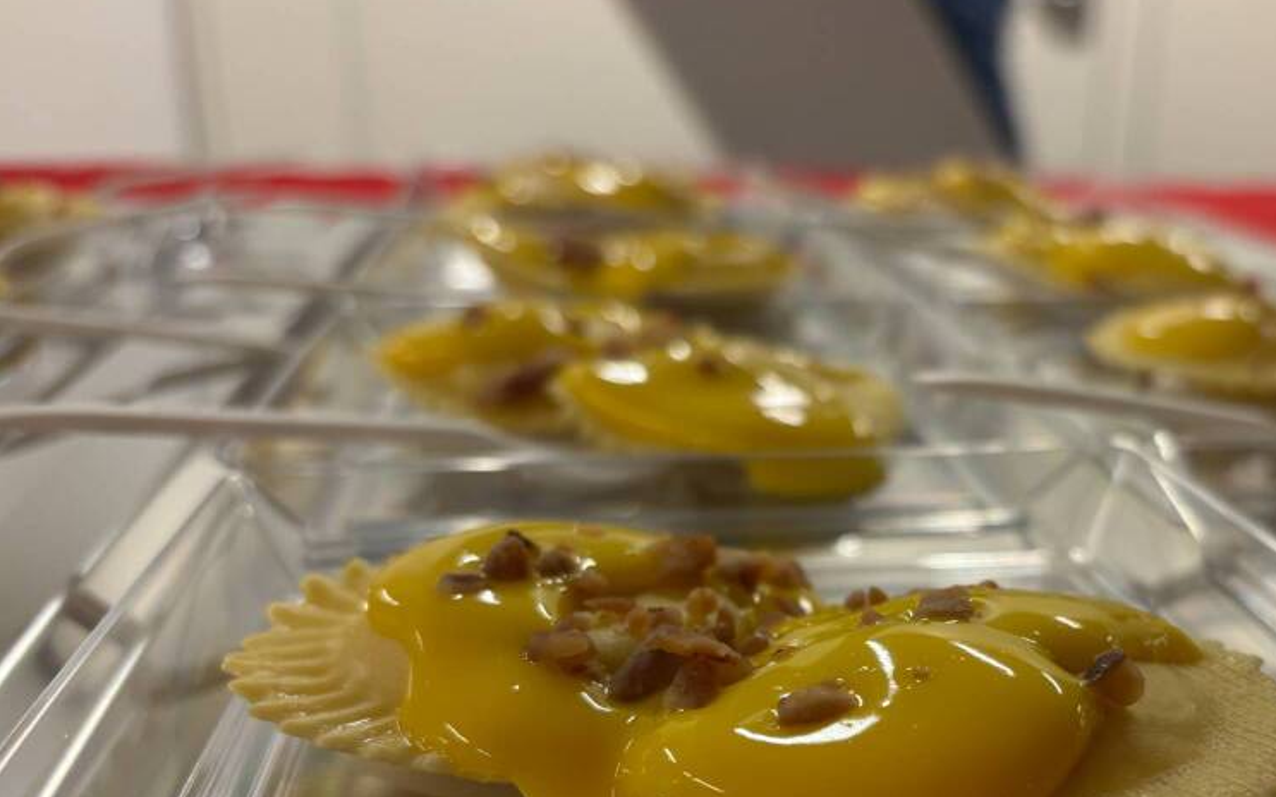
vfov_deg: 32.8
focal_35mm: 38
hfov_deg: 50.4
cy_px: 611
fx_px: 1321
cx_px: 876
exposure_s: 1/50
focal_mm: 5.96
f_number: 1.6
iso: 100
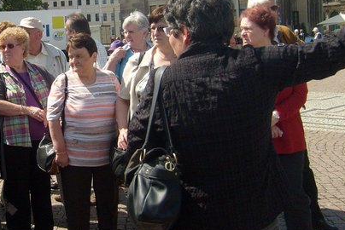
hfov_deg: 31.0
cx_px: 67
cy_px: 82
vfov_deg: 21.5
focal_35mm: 63
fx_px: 604
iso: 80
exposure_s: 1/250
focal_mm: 5.8
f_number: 7.1
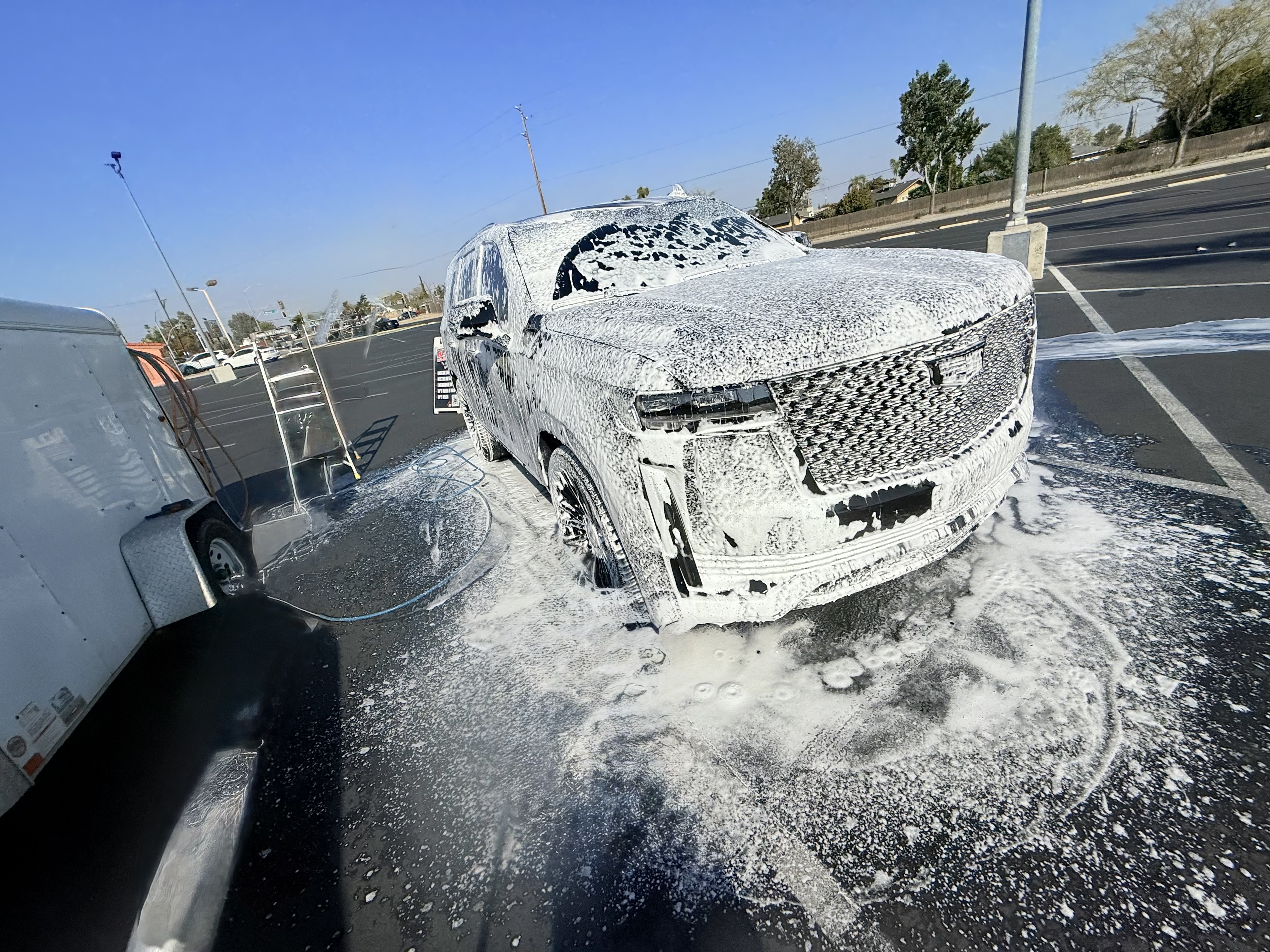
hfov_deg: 102.1
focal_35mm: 14
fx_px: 514
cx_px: 635
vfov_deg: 85.7
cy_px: 476
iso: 64
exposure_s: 1/6173
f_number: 2.2
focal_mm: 2.22
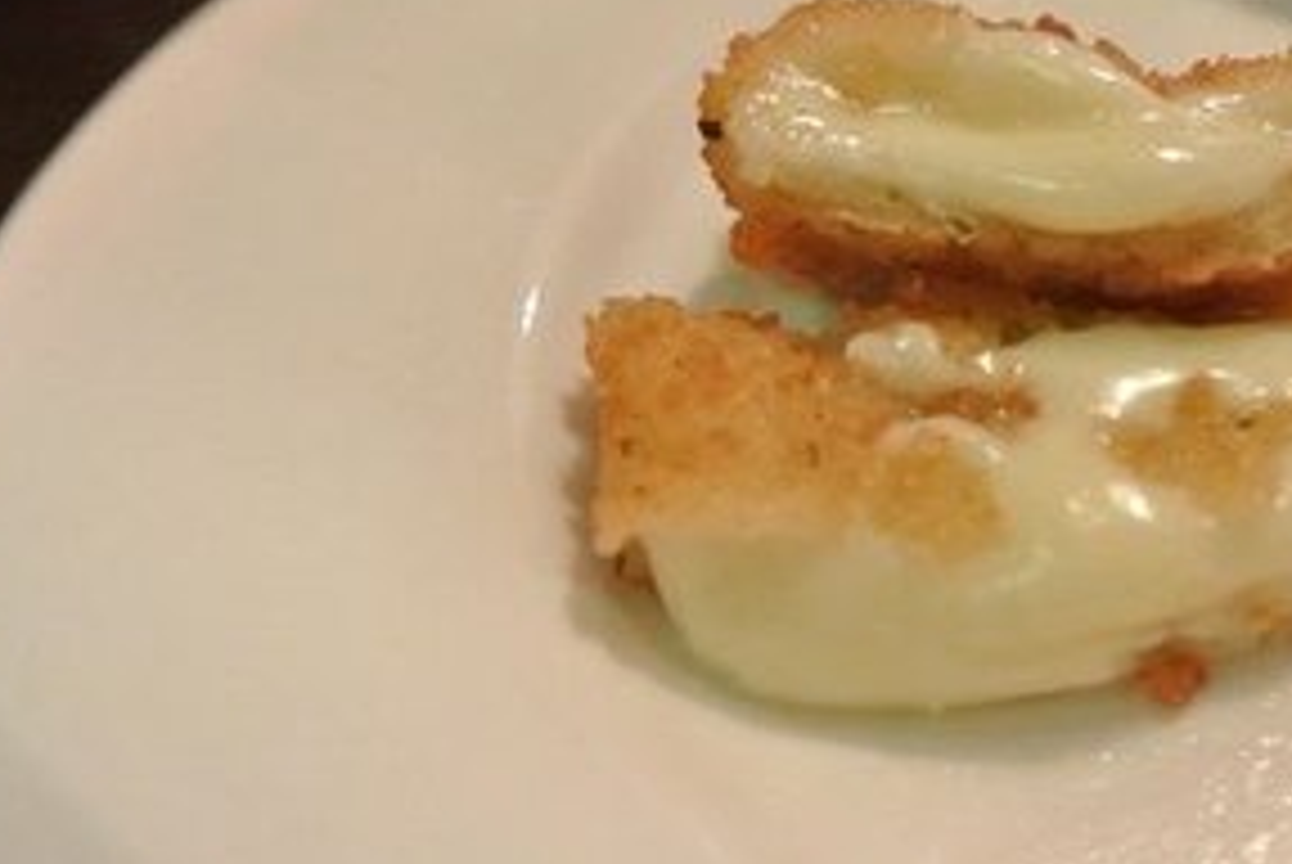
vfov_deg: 28.6
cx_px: 990
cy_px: 302
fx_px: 1688
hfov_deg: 40.5
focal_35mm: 47
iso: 3200
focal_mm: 10
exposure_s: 1/80
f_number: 3.5
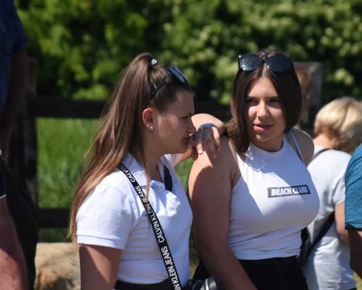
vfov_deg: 4.6
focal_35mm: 335
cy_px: 145
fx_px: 3588
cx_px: 239
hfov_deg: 5.8
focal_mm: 140
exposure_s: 1/3200
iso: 500
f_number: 5.6
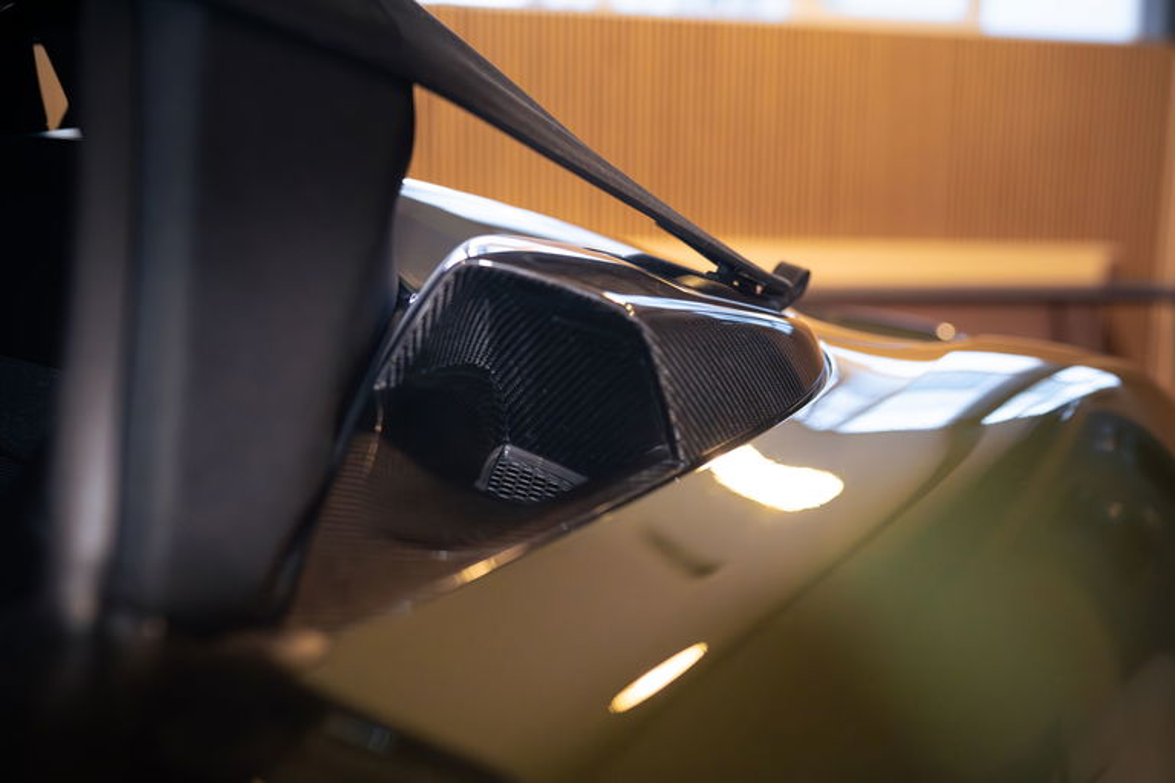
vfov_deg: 37.9
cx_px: 588
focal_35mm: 35
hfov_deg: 54.4
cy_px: 392
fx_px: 1142
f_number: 2.2
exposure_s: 1/160
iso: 2000
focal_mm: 35
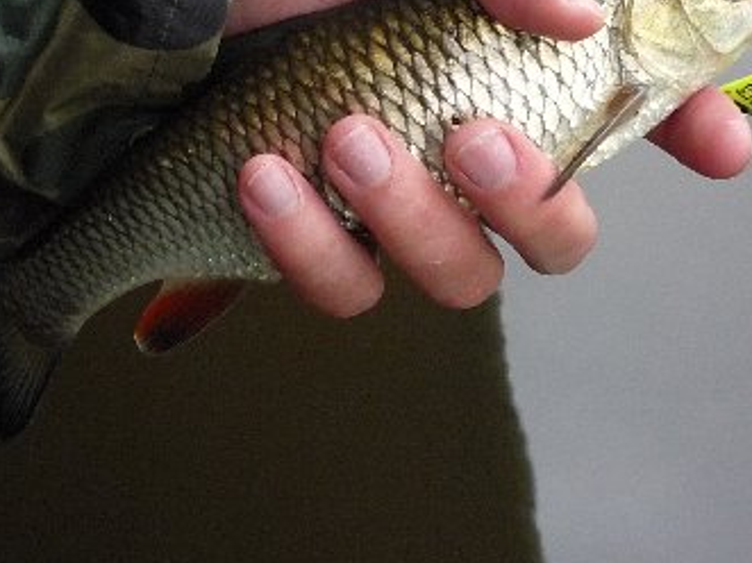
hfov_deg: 33.2
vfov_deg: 24.9
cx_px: 416
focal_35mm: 58
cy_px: 136
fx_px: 1260
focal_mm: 5.2
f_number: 3.3
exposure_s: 1/25
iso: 400
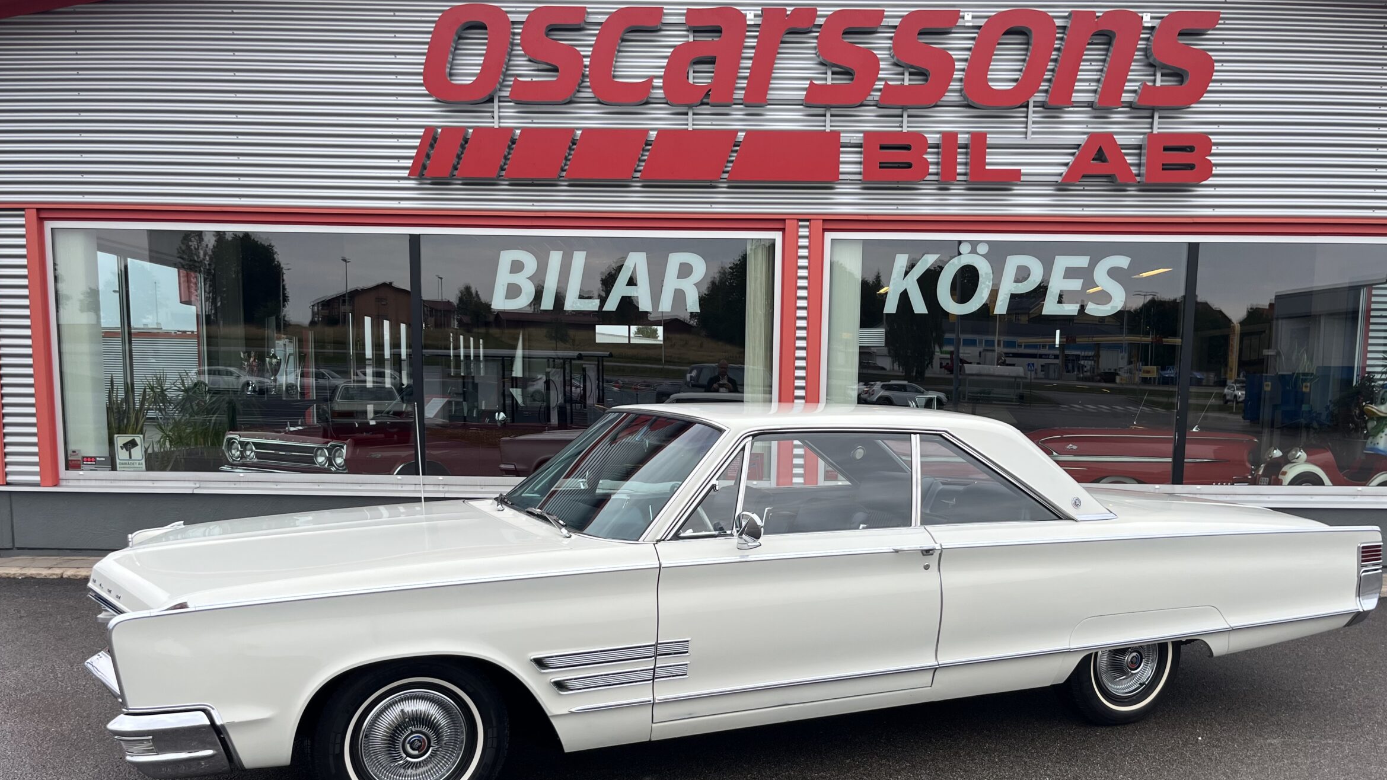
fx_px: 1140
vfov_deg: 37.3
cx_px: 716
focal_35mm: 31
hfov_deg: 62.6
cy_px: 527
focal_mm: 5.1
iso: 50
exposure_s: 1/935
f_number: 1.6
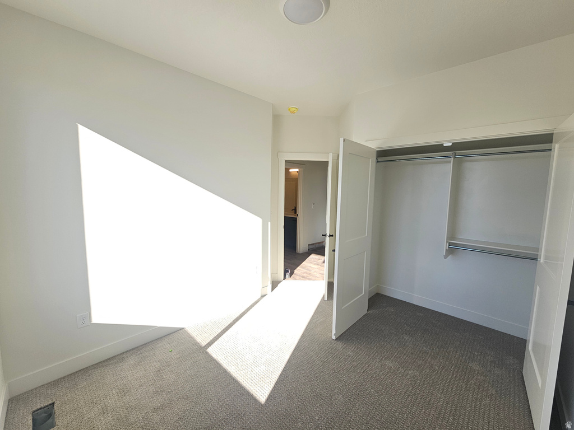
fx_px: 216
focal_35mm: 13
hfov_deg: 106.2
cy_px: 215
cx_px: 287
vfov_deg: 89.9
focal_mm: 2.2
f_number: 2.2
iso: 50
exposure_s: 1/307
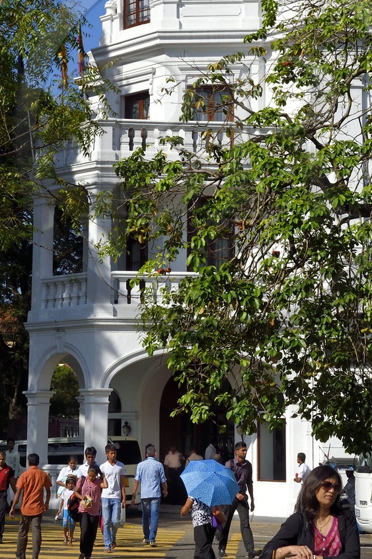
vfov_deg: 19.5
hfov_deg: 13.1
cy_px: 139
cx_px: 217
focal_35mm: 104
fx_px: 1614
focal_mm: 55
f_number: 16
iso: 200
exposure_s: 1/250
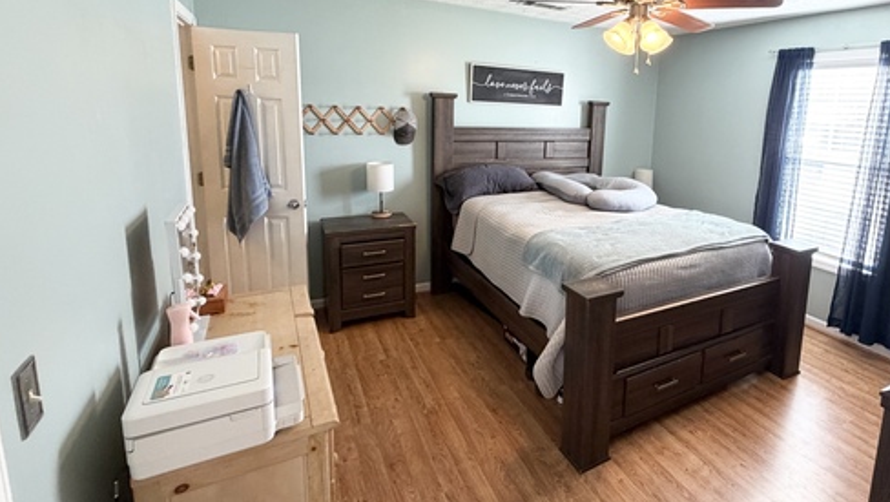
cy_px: 186
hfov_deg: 84.7
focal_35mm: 20
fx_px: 472
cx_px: 564
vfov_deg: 55.3
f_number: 2.2
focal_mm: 2.22
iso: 320
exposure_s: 1/91
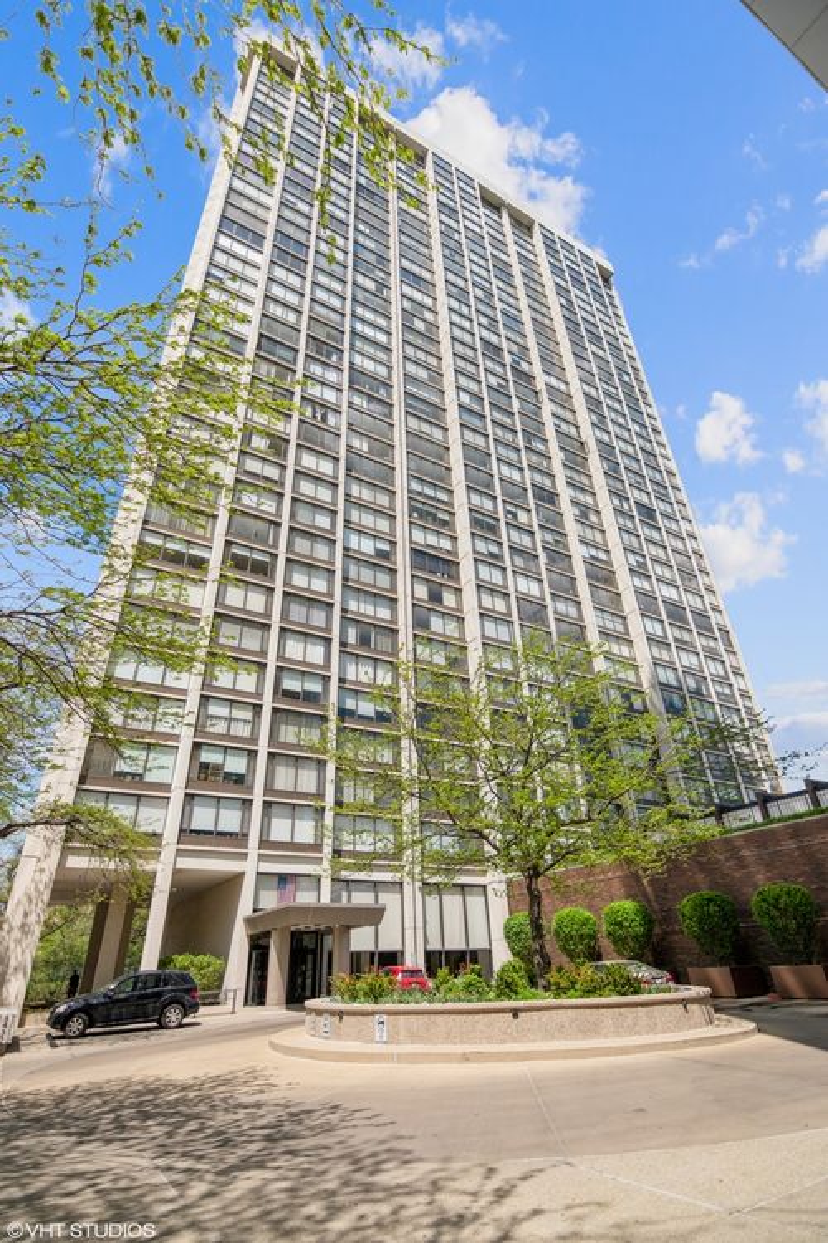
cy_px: 622
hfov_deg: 72.1
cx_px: 414
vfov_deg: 95.0
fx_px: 569
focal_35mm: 16
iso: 100
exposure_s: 1/2500
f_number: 16
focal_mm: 11
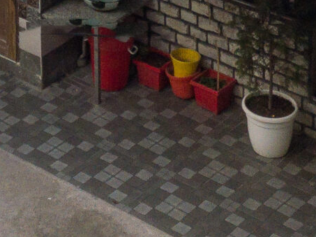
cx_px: -160
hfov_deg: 12.7
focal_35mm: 147
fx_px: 1341
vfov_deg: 8.9
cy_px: -383
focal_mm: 4.73
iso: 100
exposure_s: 1/750
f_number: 2.2
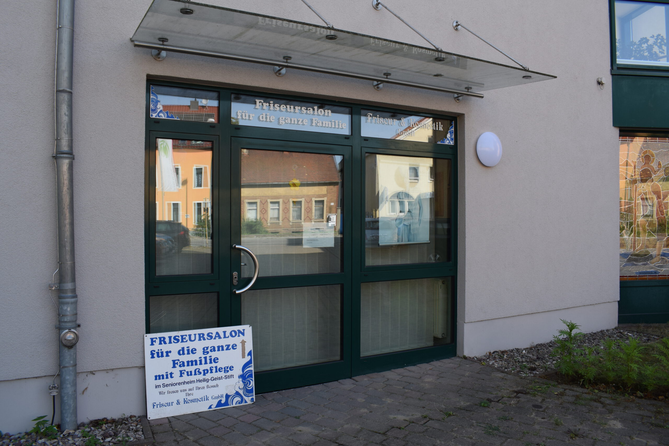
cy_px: 223
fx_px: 502
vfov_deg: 48.0
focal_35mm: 27
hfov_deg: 67.4
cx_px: 334
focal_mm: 18
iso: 400
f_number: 8
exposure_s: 1/250
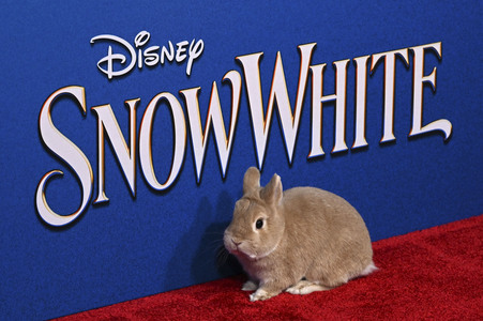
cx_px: 242
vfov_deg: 11.4
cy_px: 160
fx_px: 1609
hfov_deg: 17.1
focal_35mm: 120
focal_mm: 120
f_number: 5.6
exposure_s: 1/250
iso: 2000
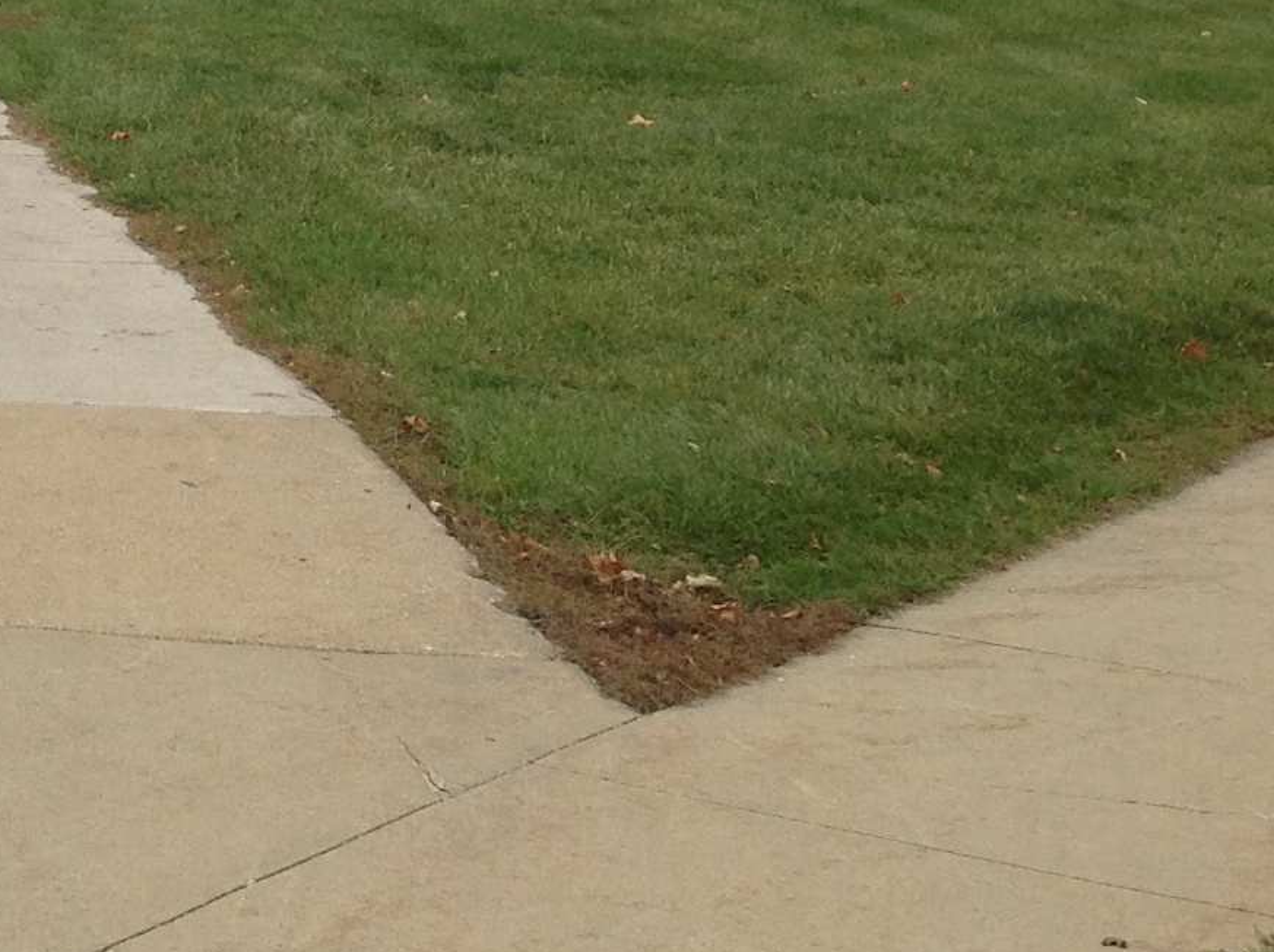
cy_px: -234
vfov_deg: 13.7
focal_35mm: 104
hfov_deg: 17.7
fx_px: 3823
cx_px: -408
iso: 50
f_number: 2.4
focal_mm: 4.28
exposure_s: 1/296
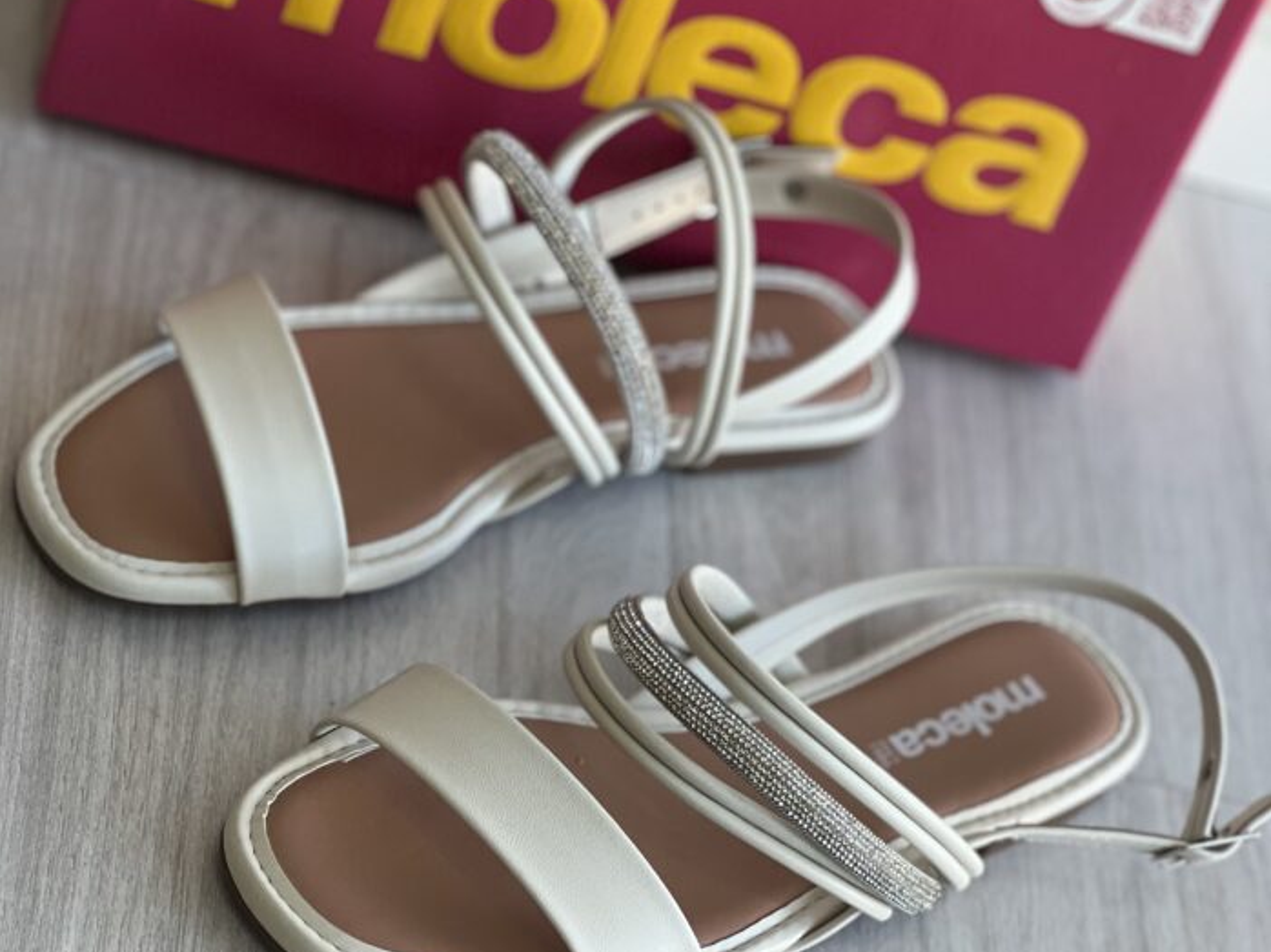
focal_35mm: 103
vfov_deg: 14.4
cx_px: 636
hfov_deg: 19.1
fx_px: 3781
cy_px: 474
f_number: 2.8
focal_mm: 9
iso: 160
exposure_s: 1/120
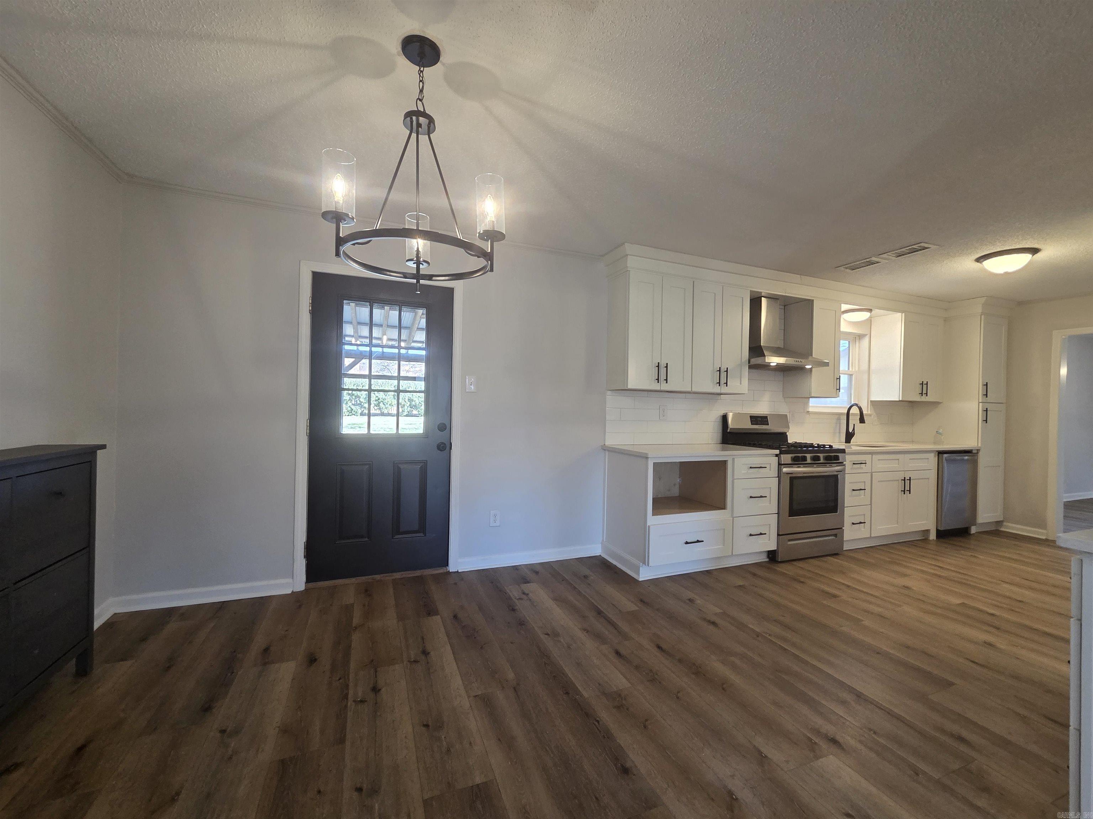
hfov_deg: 106.2
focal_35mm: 13
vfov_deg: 89.9
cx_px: 546
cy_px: 410
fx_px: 410
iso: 200
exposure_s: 1/60
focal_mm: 2.2
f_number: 2.2
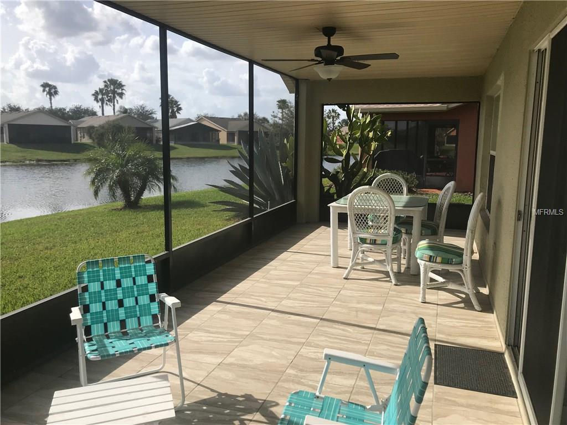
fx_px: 459
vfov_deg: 49.7
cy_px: 212
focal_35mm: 28
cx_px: 284
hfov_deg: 63.4
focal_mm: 3.99
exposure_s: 1/1773
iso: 20
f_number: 1.8
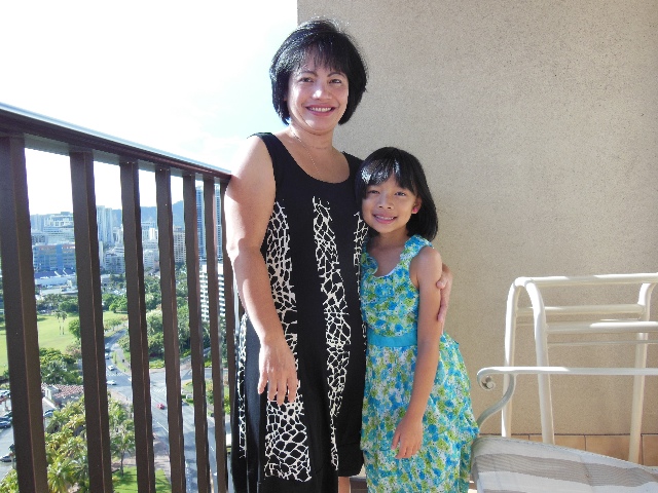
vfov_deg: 54.9
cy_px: 246
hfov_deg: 69.4
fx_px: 475
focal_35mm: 25
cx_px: 329
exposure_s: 1/320
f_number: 3.5
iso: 125
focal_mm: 4.5
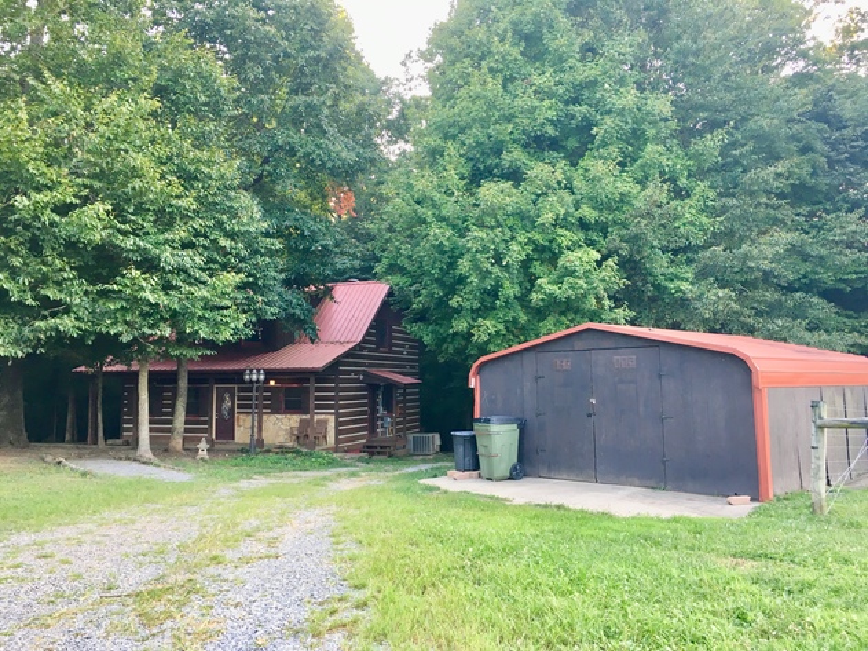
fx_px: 727
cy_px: 326
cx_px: 434
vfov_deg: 48.2
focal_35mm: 29
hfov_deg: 61.7
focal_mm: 4.15
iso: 25
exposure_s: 1/40
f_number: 2.2
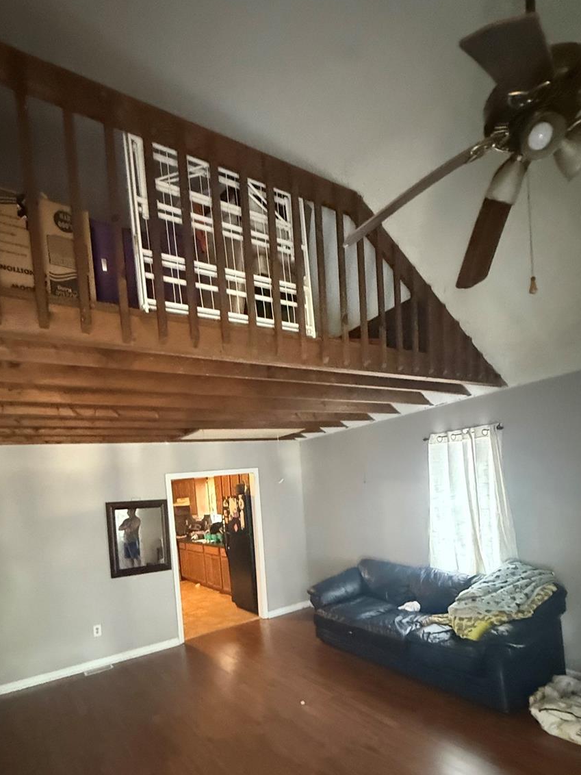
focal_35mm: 19
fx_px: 425
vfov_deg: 81.8
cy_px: 516
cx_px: 269
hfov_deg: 68.6
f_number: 2.2
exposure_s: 1/40
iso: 1600
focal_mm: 2.22
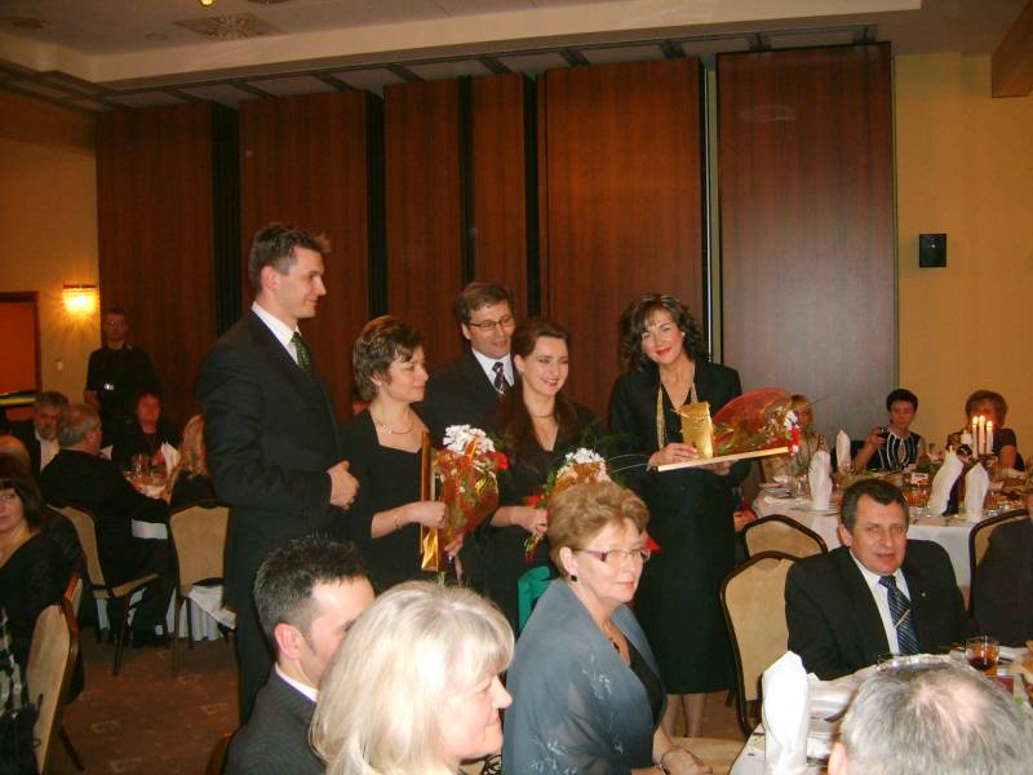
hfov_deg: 52.6
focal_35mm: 35
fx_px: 1044
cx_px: 516
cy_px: 388
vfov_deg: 40.7
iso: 277
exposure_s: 1/30
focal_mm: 5.8
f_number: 2.8
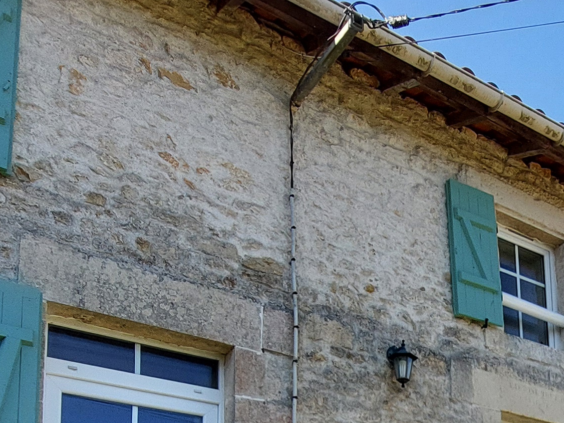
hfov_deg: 38.6
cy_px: 582
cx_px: 500
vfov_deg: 25.9
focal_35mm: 46
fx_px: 750
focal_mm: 1.74
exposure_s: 1/590
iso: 50
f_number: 2.2
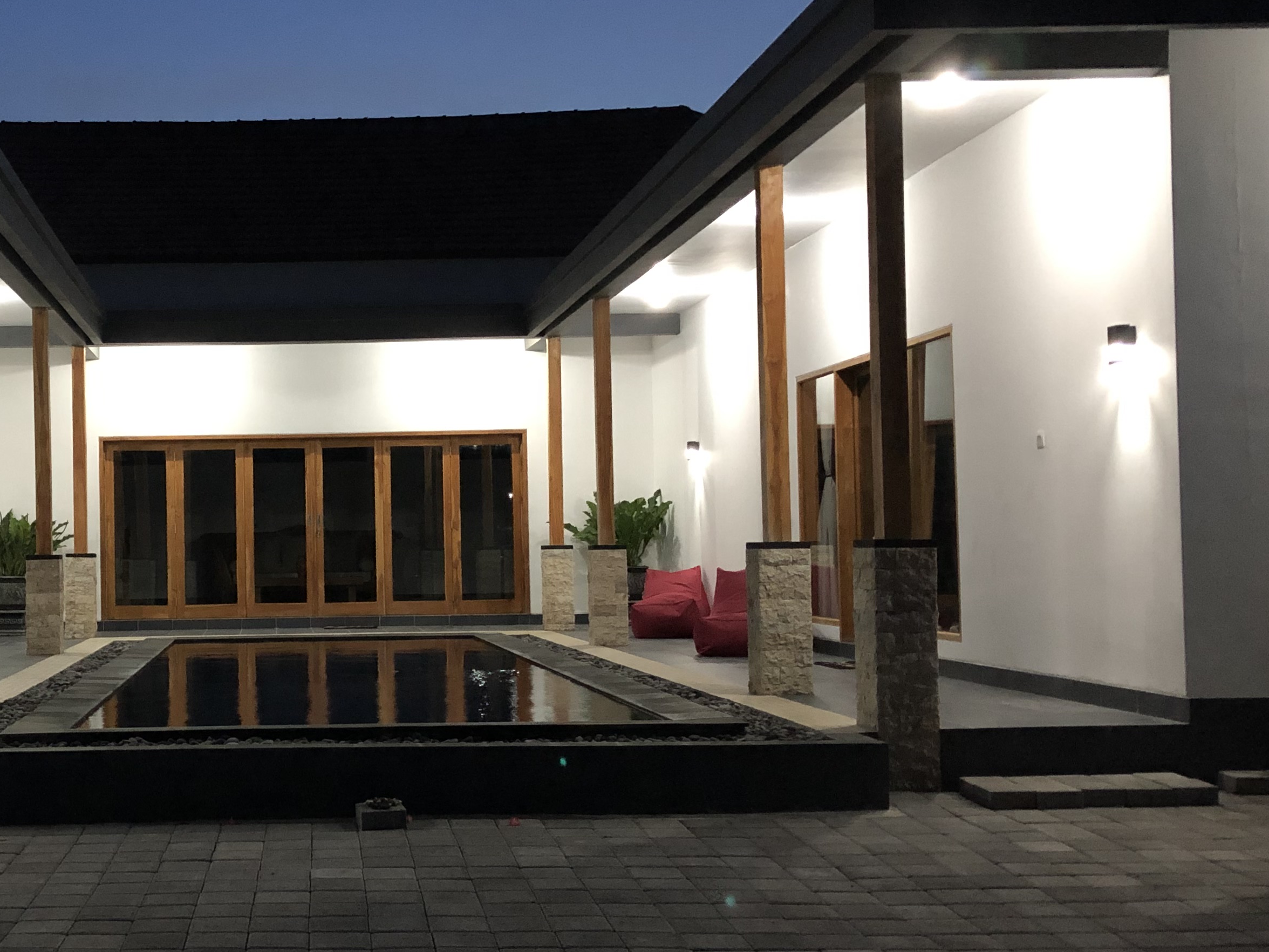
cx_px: 298
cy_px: 531
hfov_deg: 38.5
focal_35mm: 48
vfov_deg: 30.2
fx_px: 1760
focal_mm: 3.99
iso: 100
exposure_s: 1/4
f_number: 1.8
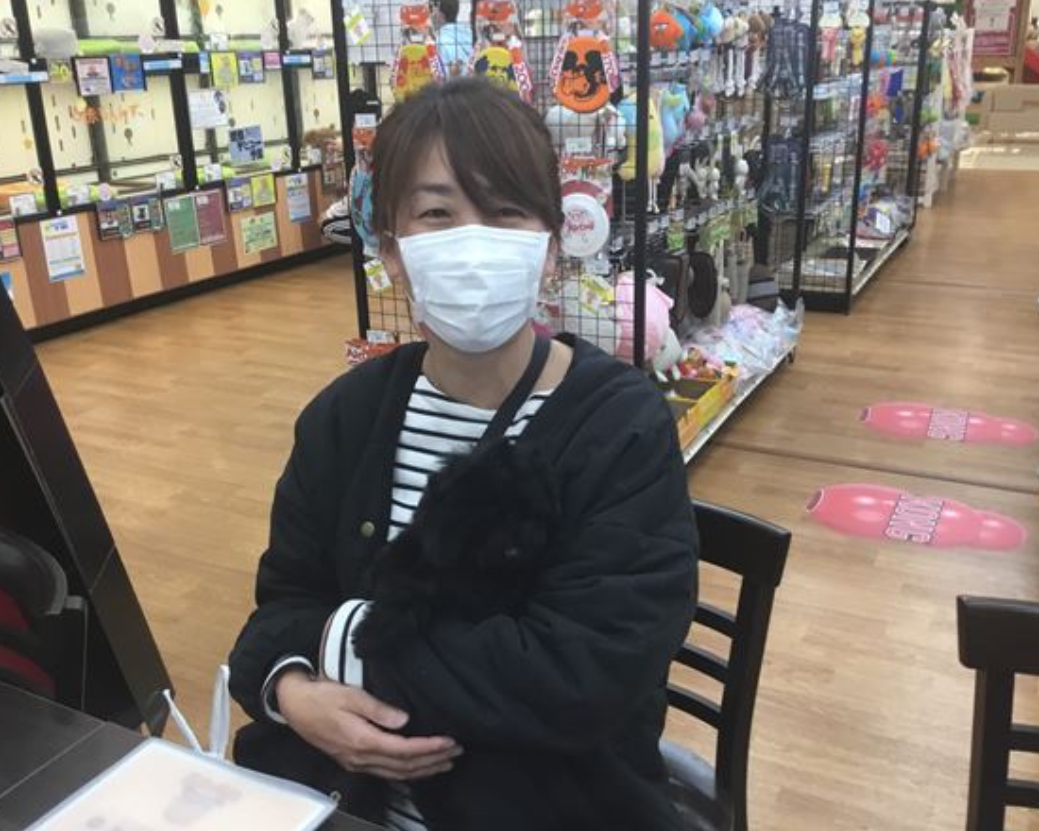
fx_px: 1015
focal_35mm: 33
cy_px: 410
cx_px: 525
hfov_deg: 54.2
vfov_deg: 44.5
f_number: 2.4
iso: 80
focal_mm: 3.3
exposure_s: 1/33
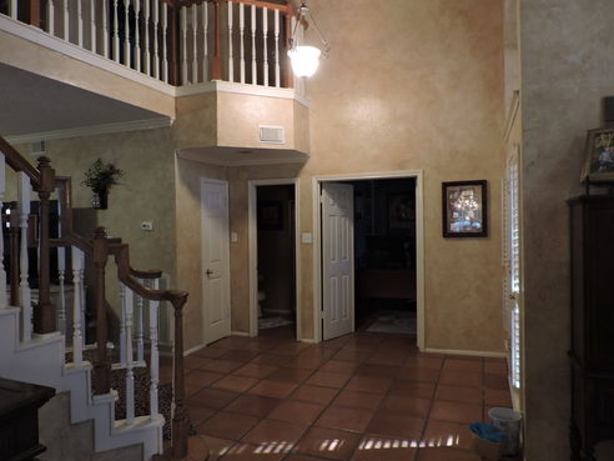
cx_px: 301
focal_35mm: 25
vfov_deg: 54.9
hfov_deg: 69.4
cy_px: 229
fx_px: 443
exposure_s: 1/25
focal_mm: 4.3
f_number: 3
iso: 400
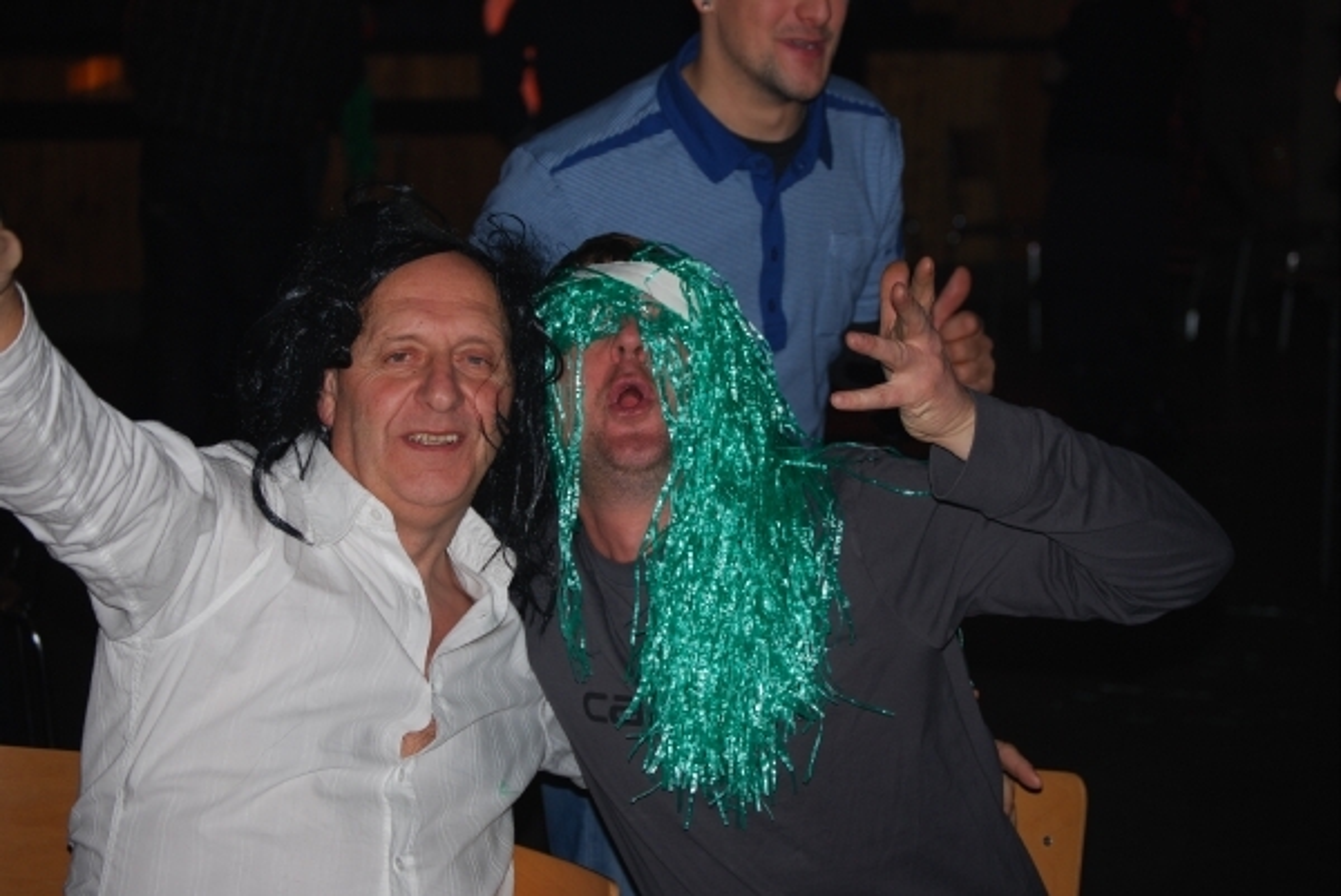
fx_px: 3075
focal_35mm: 82
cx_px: 670
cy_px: 448
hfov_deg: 24.6
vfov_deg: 16.6
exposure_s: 1/60
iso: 200
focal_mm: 55
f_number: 4
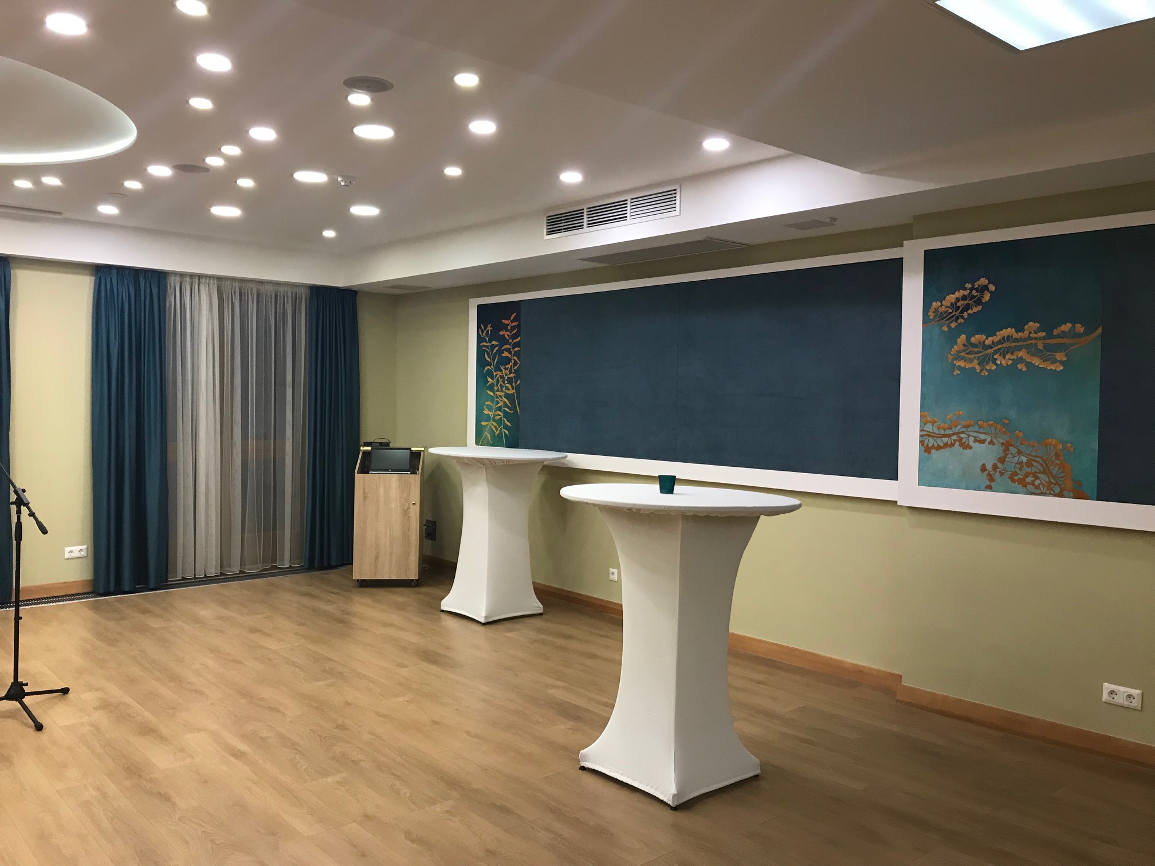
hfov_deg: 63.4
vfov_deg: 49.7
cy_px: 433
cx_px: 578
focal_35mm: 28
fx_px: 934
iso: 40
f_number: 1.8
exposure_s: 1/31
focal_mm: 3.99
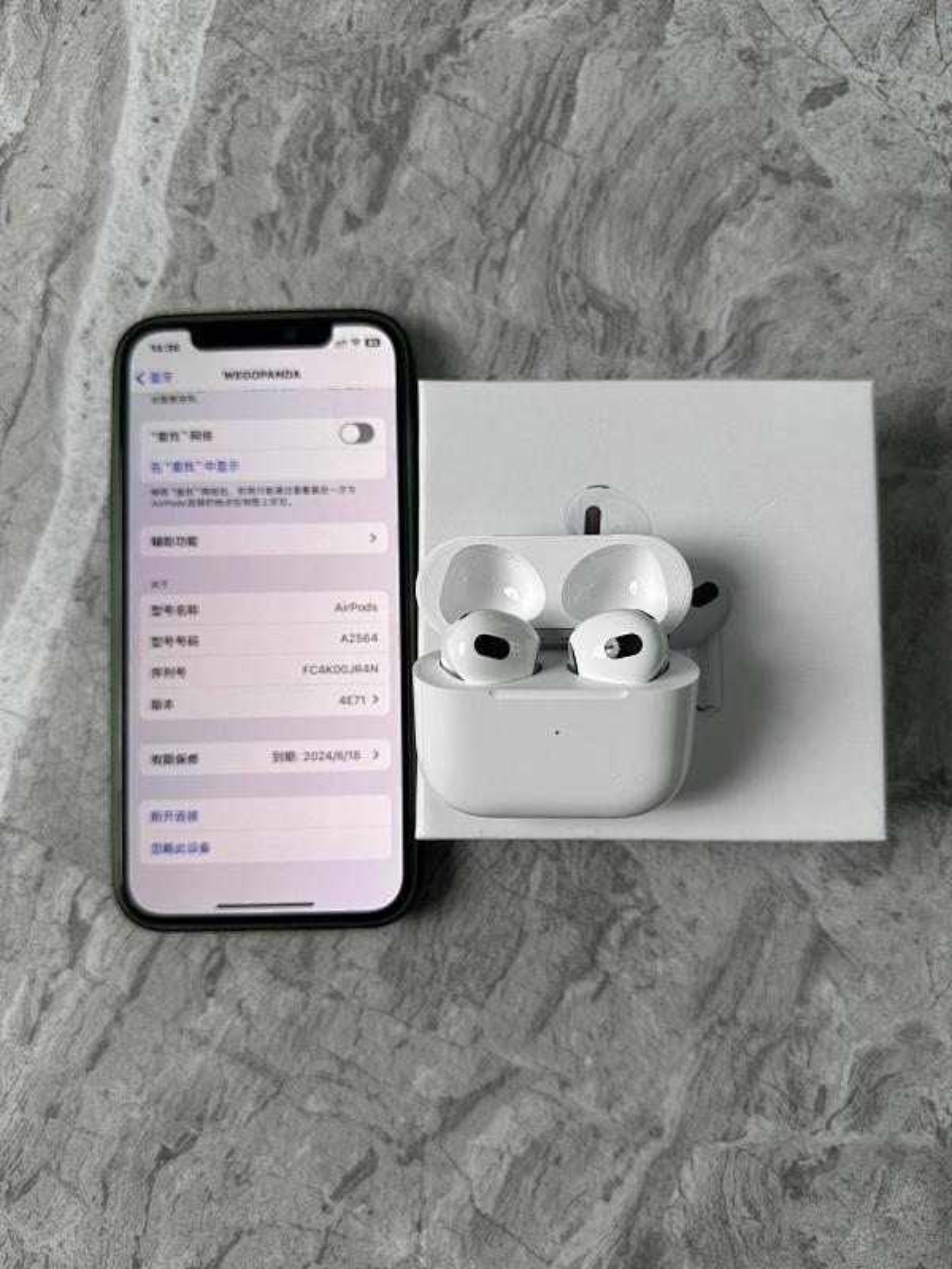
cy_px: 634
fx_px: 880
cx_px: 476
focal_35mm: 24
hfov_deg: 56.8
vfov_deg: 71.6
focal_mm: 6.86
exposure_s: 1/120
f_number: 1.78
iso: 50
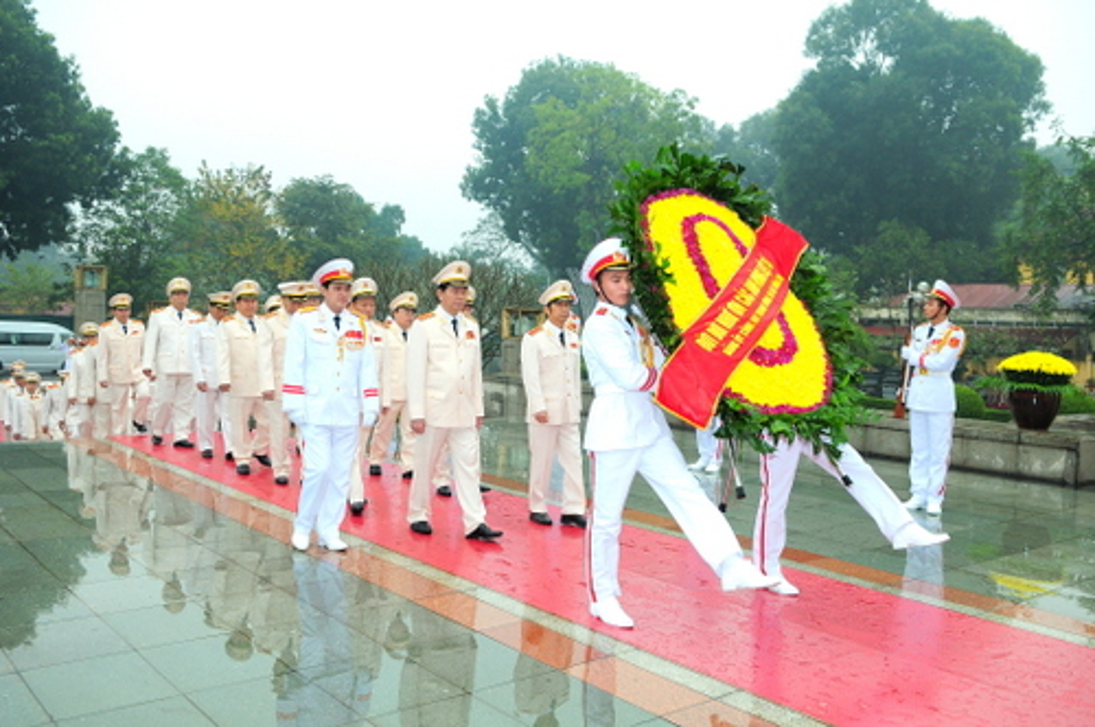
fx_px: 1002
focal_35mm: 33
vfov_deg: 39.9
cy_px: 364
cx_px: 548
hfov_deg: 57.3
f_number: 4.5
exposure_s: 1/60
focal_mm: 22
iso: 500
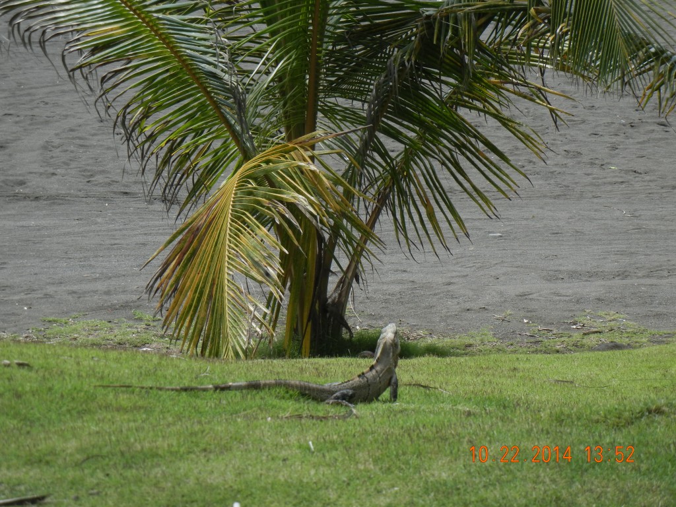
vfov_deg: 12.8
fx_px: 2265
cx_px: 338
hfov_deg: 17.0
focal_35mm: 116
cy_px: 254
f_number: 4.6
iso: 160
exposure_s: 1/802
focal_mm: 20.9
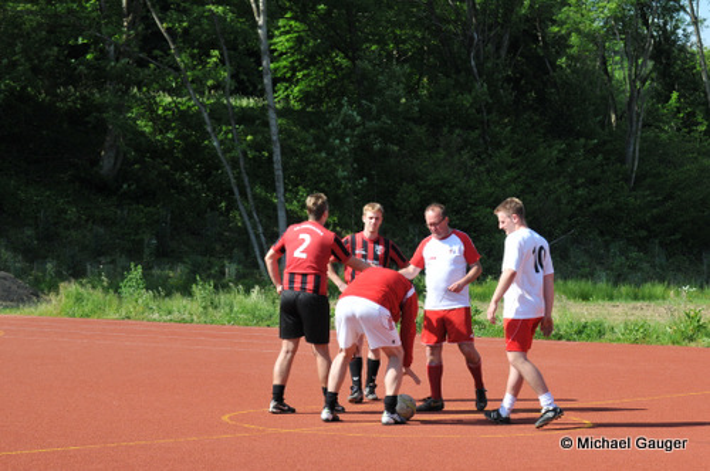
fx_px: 2068
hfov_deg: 19.5
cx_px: 355
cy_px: 236
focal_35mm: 105
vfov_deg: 13.0
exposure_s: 1/1000
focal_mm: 70
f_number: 8
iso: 720
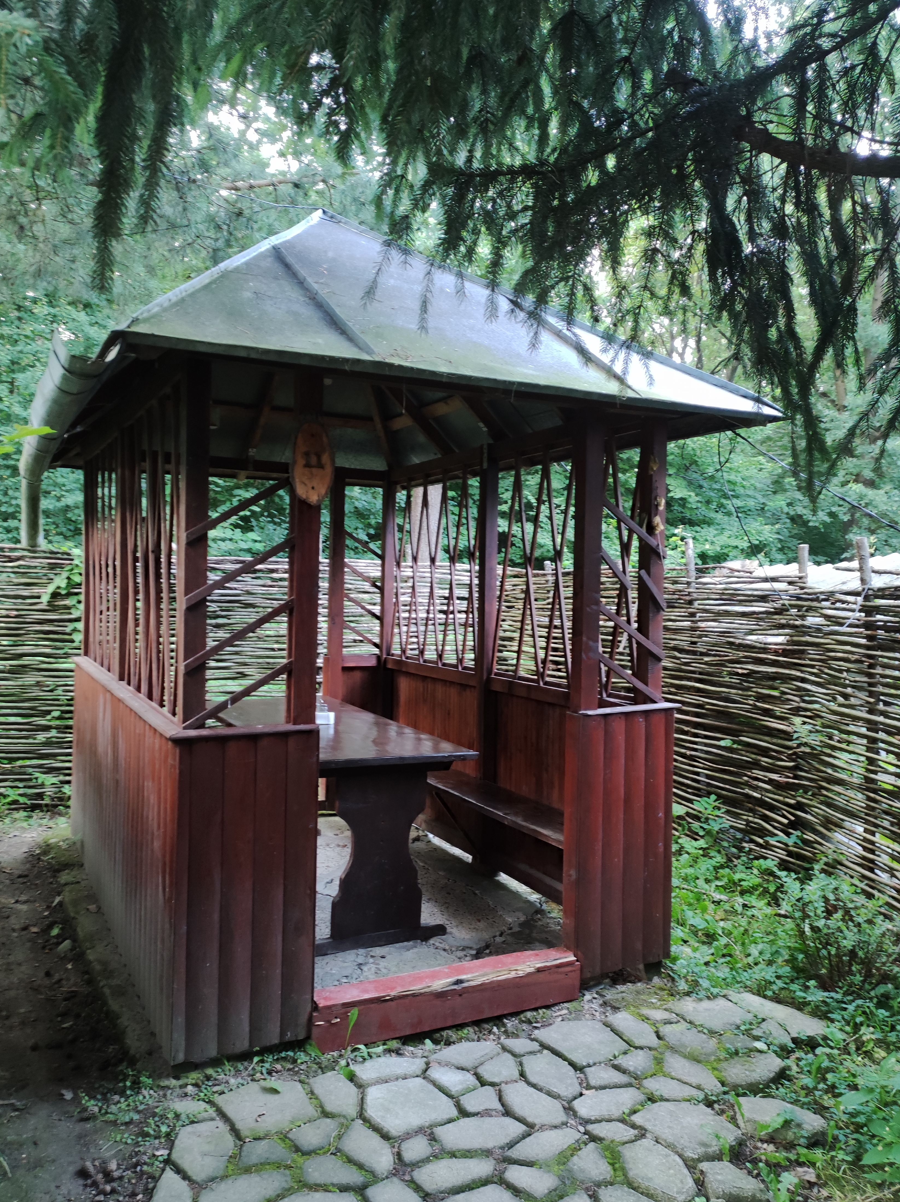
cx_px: 449
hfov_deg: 71.5
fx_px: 625
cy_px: 623
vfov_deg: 87.8
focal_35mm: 18
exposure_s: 1/33
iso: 675
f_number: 1.79
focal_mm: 4.74
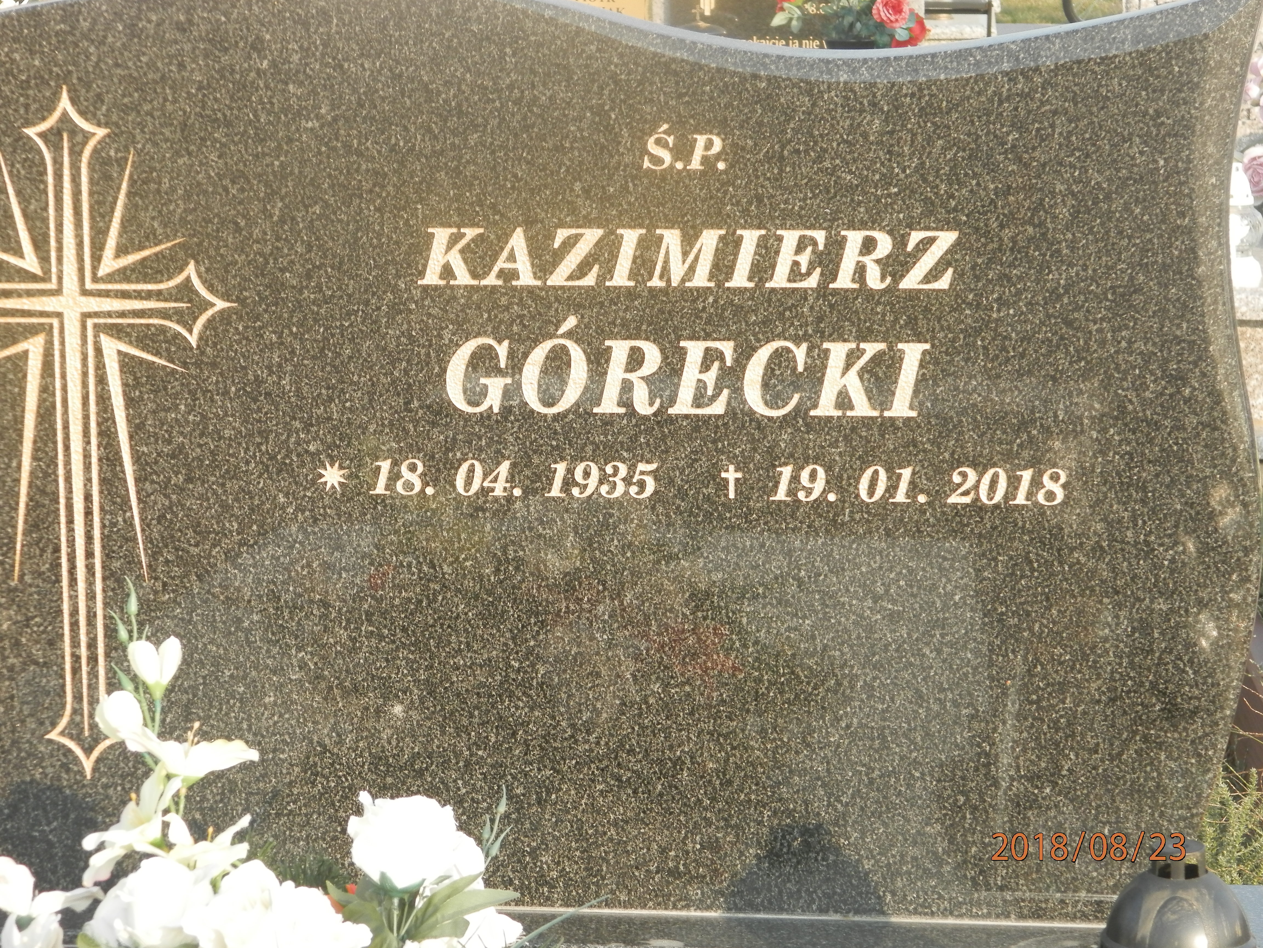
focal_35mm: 106
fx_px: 3868
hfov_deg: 18.5
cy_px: 474
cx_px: 632
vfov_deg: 14.0
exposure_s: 1/160
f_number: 4.5
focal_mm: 19
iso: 125
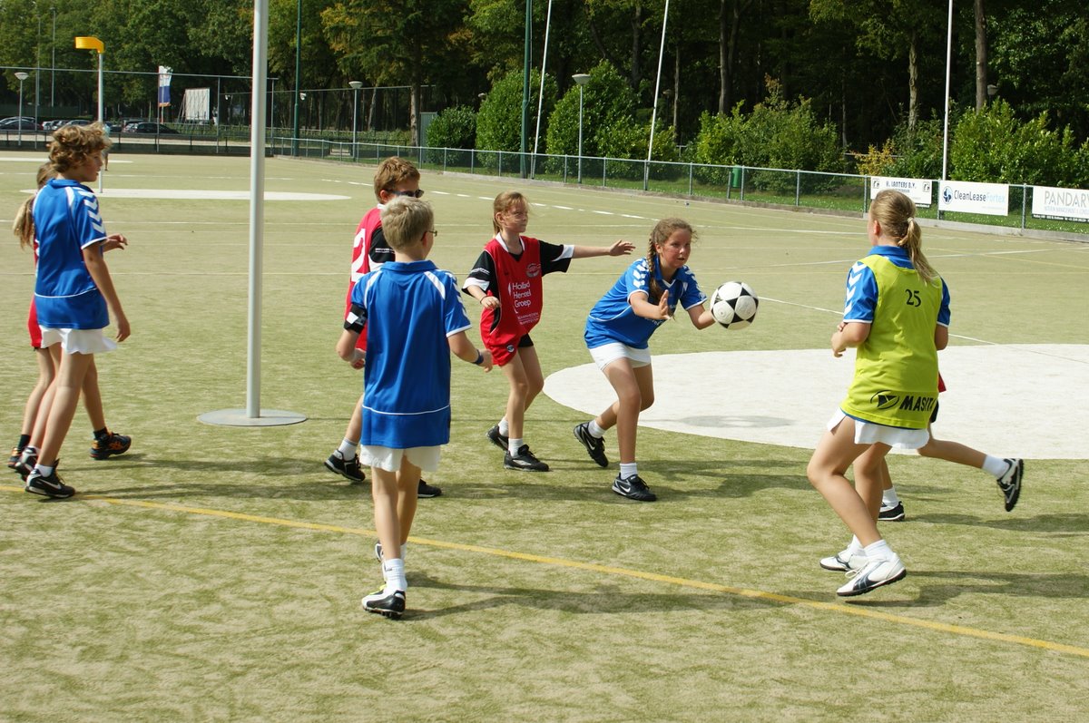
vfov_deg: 31.8
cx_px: 544
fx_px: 1269
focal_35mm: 42
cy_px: 362
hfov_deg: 46.4
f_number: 6.3
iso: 100
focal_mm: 28
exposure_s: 1/320
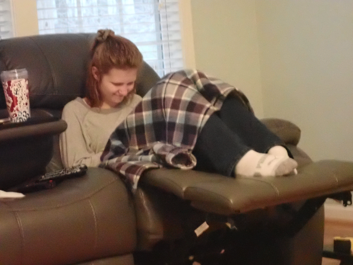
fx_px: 1020
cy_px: 132
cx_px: 176
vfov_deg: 14.8
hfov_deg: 19.6
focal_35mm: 100
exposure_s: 1/30
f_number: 4.9
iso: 6400
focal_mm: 18
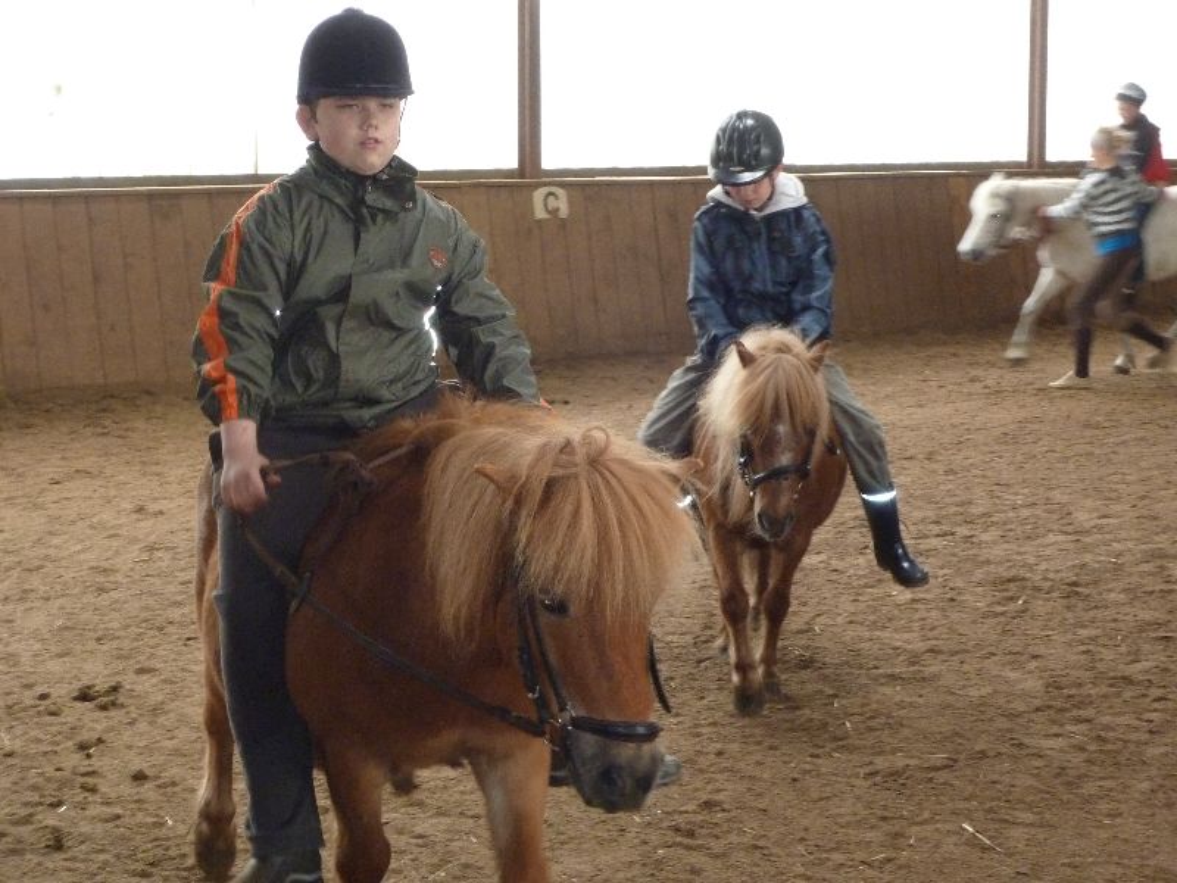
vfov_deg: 19.6
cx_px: 588
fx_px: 2550
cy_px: 442
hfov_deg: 26.0
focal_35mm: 75
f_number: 5.3
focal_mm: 13.3
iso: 400
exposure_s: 1/50
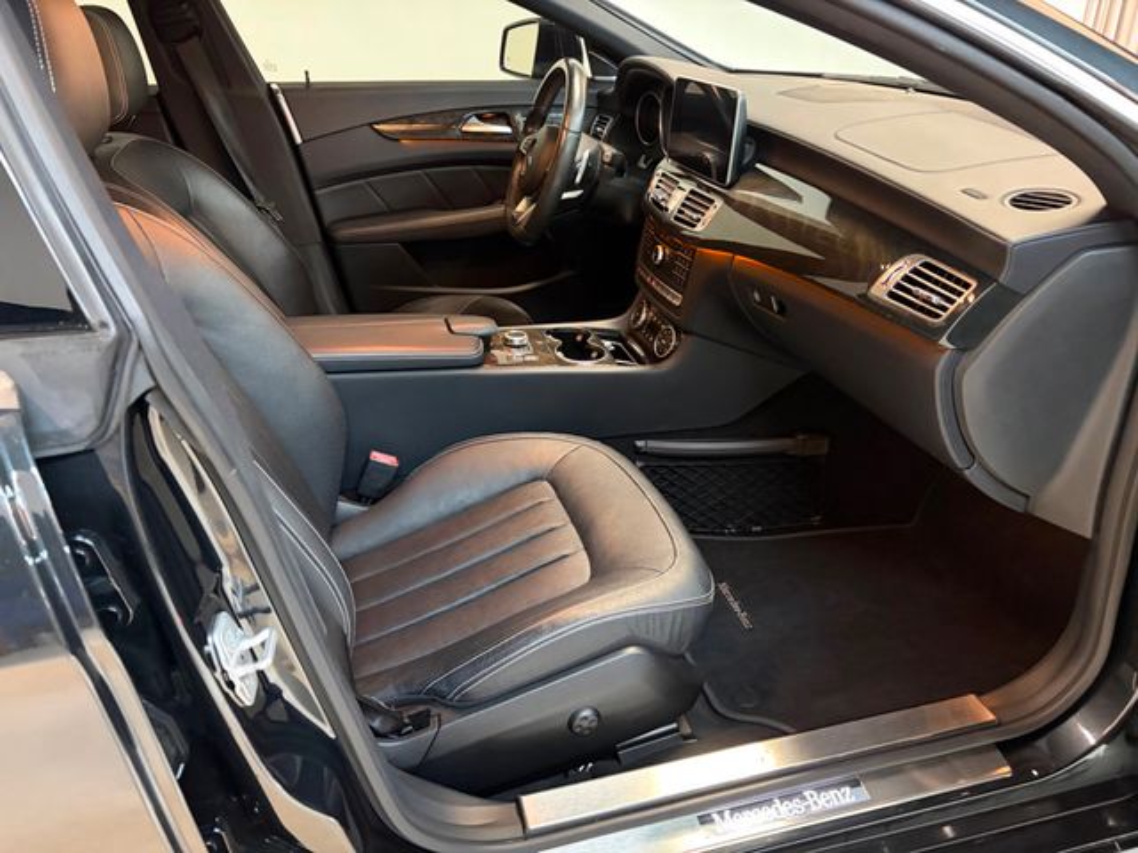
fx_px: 855
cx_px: 569
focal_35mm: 26
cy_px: 426
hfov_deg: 67.3
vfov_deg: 53.1
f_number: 1.6
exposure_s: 1/30
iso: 640
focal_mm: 5.96
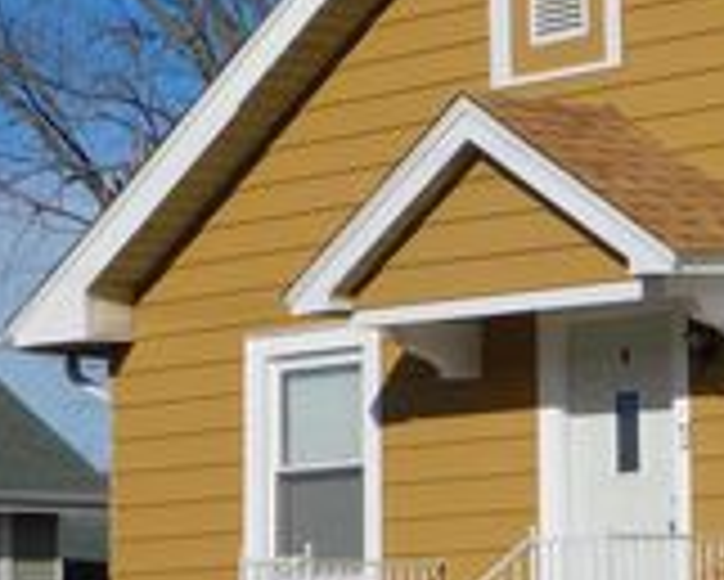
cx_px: 895
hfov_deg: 13.7
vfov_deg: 11.3
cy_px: 393
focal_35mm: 136
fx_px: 2916
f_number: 7.4
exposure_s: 1/500
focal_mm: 8
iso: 125
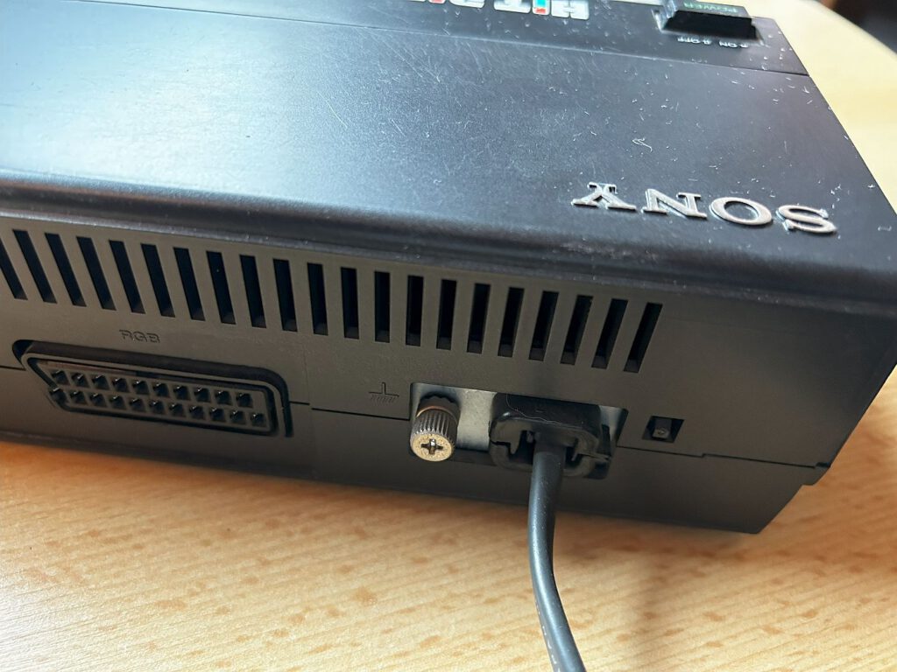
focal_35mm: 26
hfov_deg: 67.3
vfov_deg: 53.1
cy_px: 336
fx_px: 674
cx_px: 448
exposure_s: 1/40
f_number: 1.5
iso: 400
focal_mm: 5.7
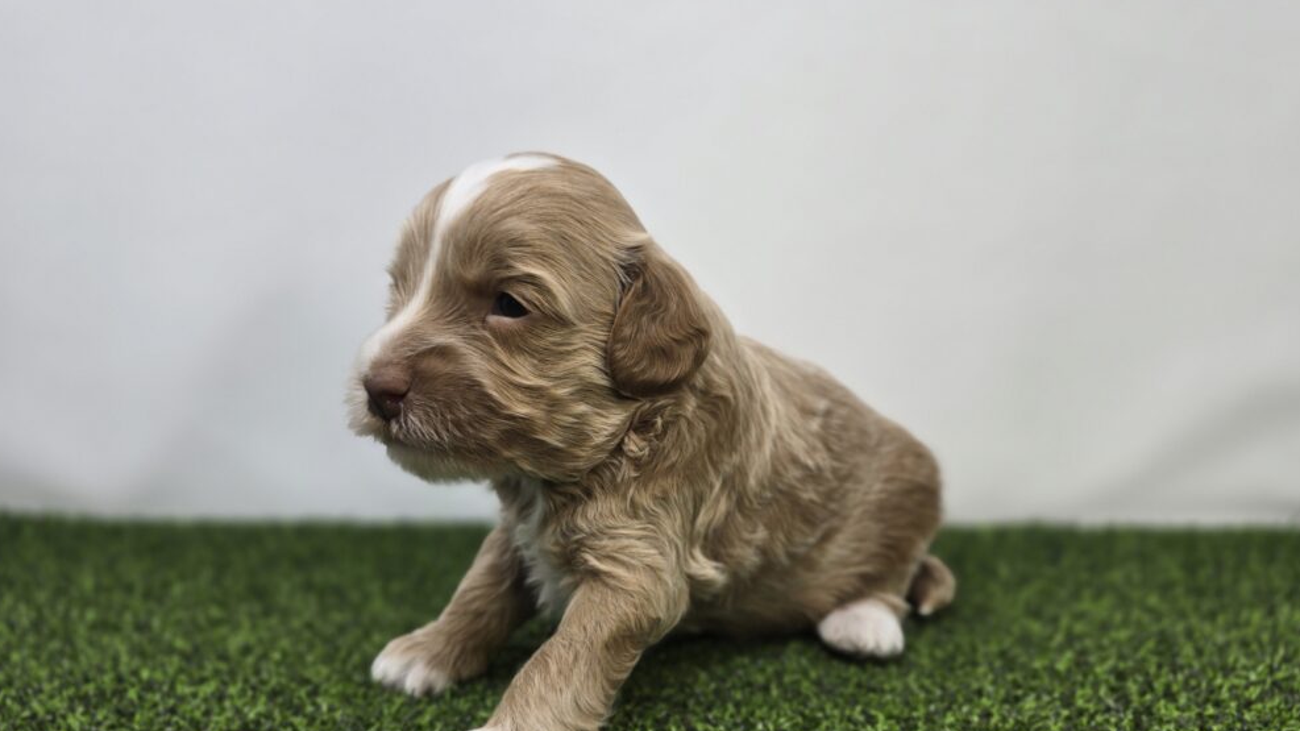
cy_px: 431
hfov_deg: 71.9
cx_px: 656
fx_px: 896
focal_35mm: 26
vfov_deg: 44.2
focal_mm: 6.3
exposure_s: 1/68.5
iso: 20
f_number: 1.7
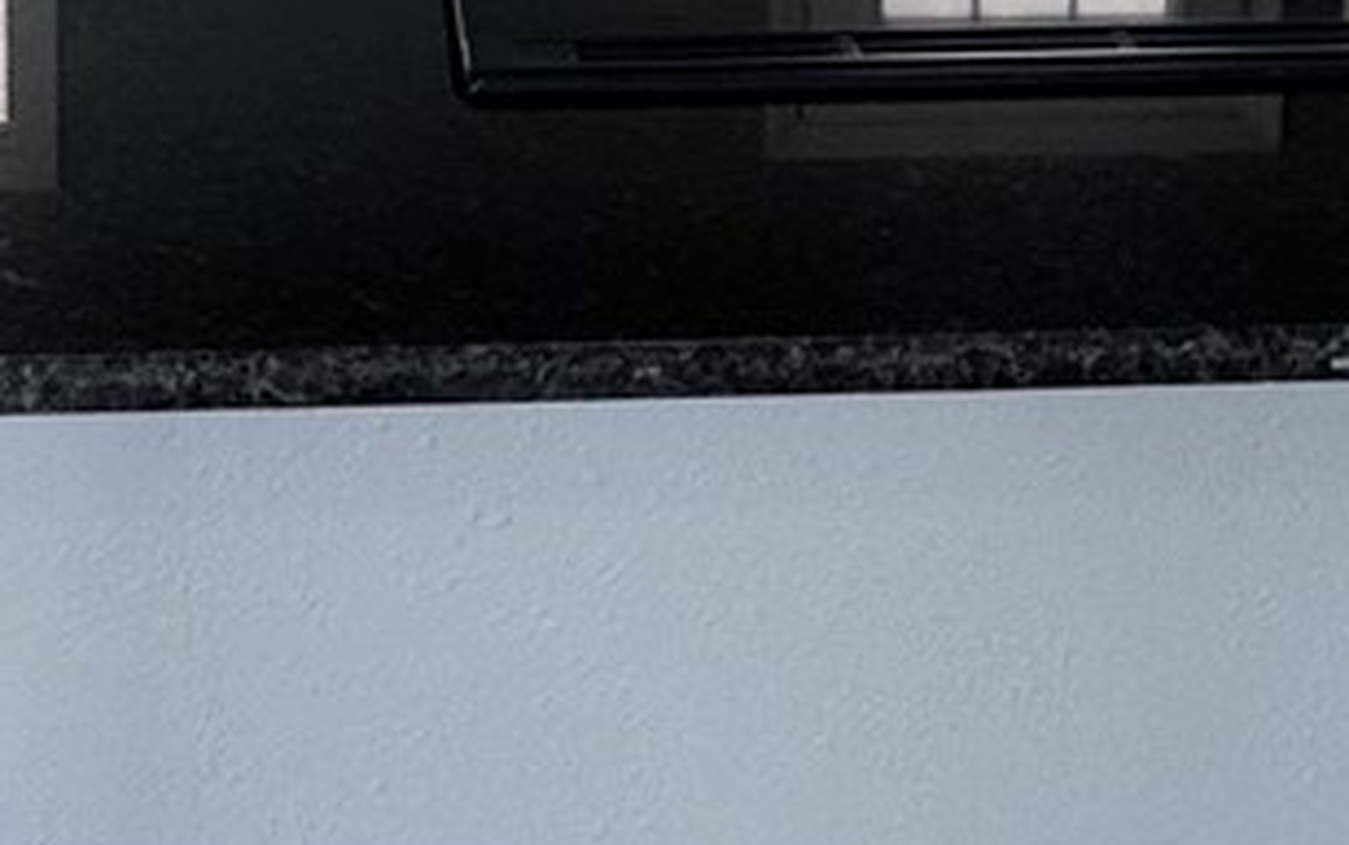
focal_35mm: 77
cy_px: -495
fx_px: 2833
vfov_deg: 15.4
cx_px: 583
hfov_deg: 26.8
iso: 125
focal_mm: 2.22
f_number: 2.2
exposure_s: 1/120
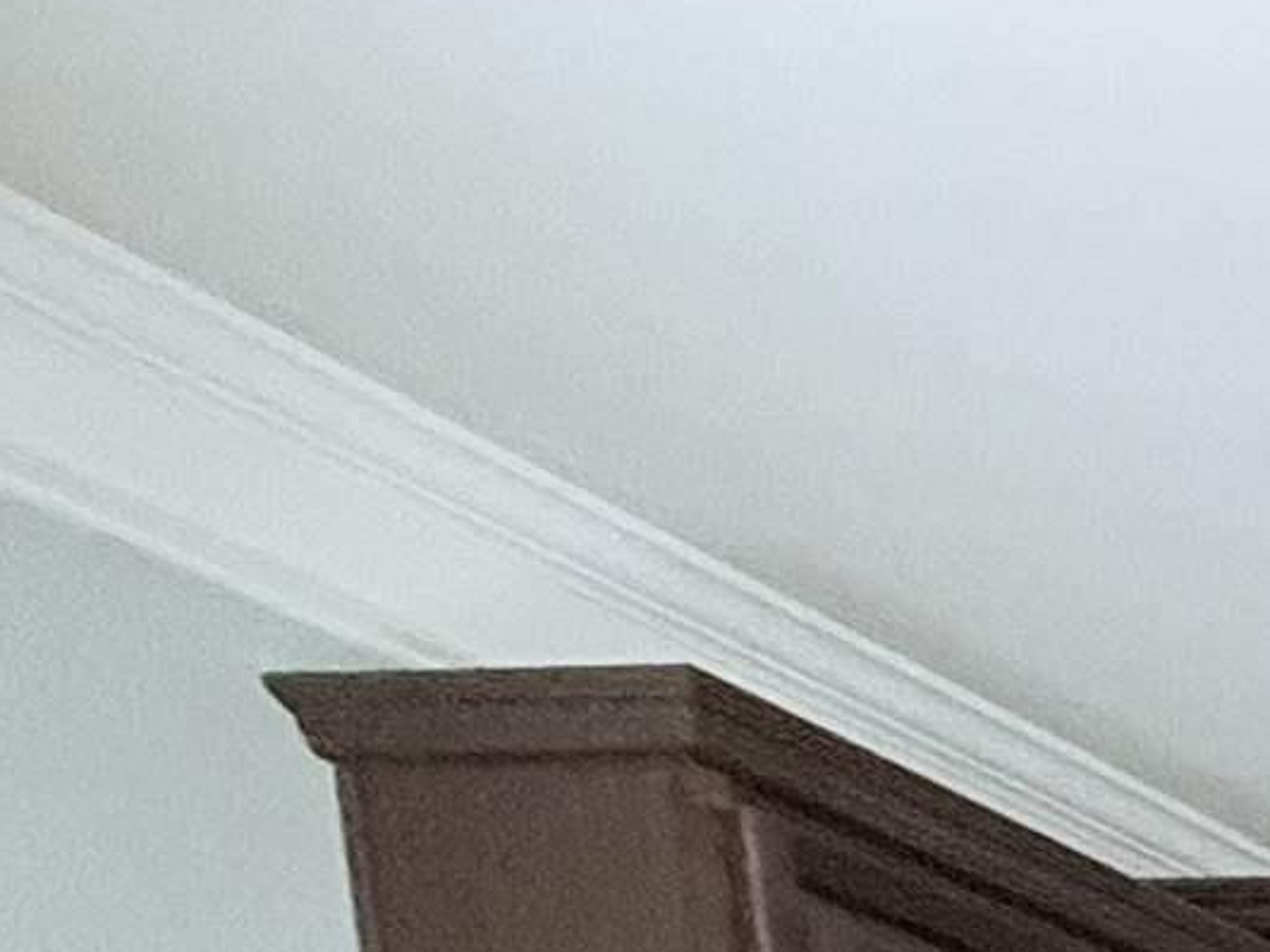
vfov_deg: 13.3
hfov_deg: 12.9
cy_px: 2306
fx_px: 2971
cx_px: 3478
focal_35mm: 81
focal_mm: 2.22
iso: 400
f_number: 2.2
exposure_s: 1/60
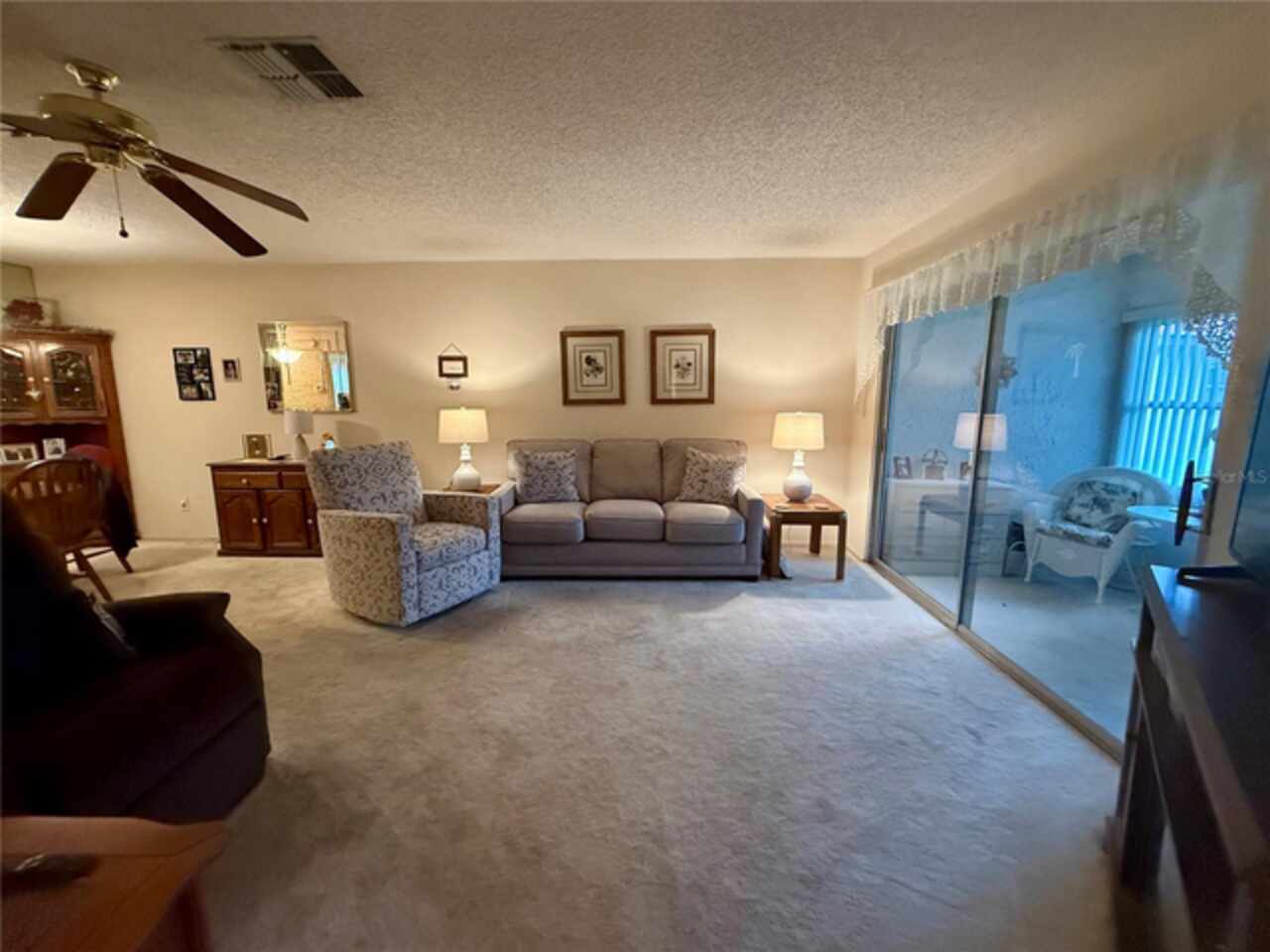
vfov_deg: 85.7
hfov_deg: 102.1
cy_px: 476
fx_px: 514
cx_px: 635
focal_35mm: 14
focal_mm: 2.22
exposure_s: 1/60
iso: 640
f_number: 2.2
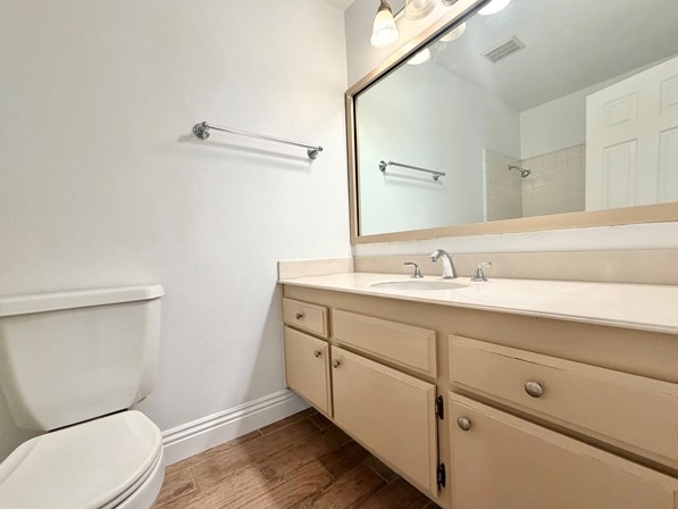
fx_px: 294
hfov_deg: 98.2
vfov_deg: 81.7
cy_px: 265
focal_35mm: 15
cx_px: 337
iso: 250
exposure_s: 1/120
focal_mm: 2.22
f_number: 2.2
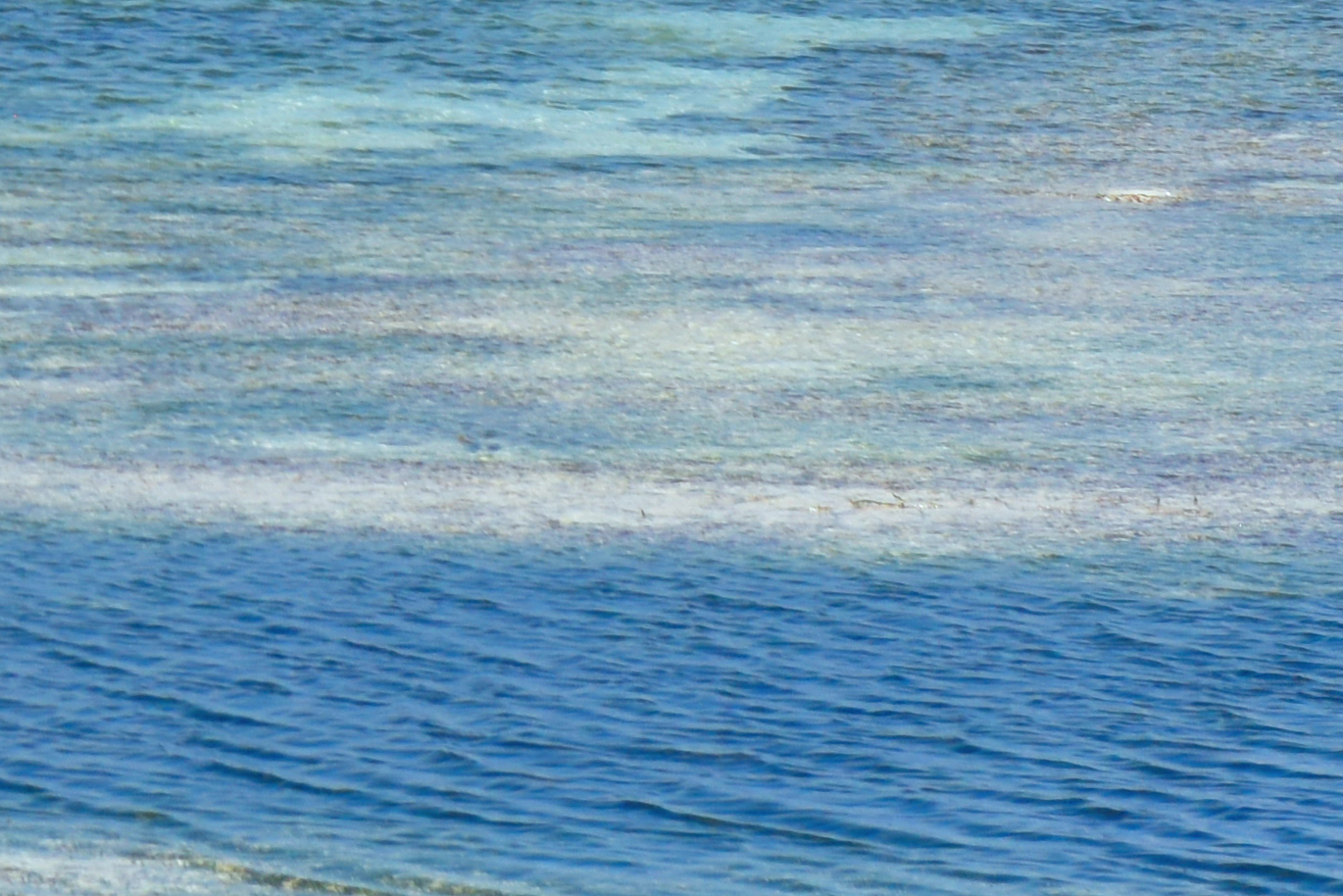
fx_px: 14029
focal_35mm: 376
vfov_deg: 3.6
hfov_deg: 5.4
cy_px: -1463
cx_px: -1240
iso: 400
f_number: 7.1
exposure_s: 1/3200
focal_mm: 70
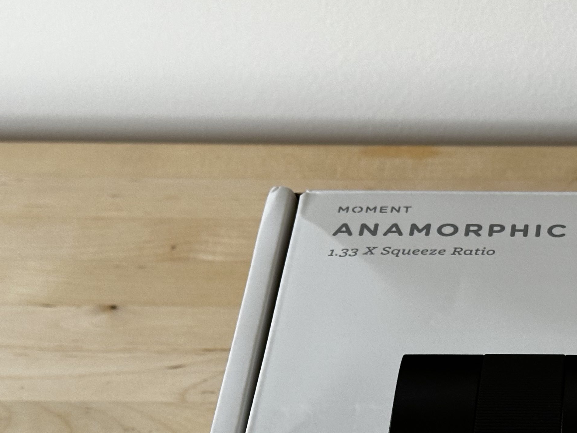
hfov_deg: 18.8
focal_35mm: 102
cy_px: 414
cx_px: 562
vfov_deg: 14.3
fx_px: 1700
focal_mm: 6.86
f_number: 1.78
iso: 125
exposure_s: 1/60
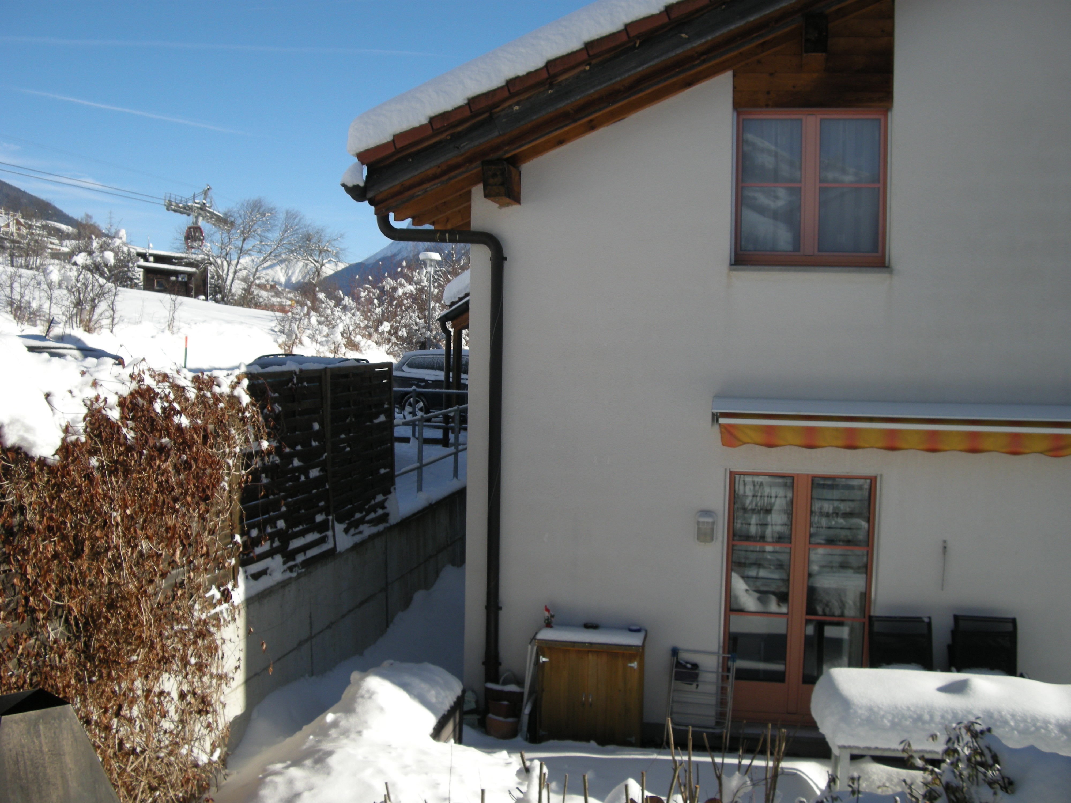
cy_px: 402
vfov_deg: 38.7
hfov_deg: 50.1
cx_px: 536
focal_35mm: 37
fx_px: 1145
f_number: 8
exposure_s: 1/172
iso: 64
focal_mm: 7.9
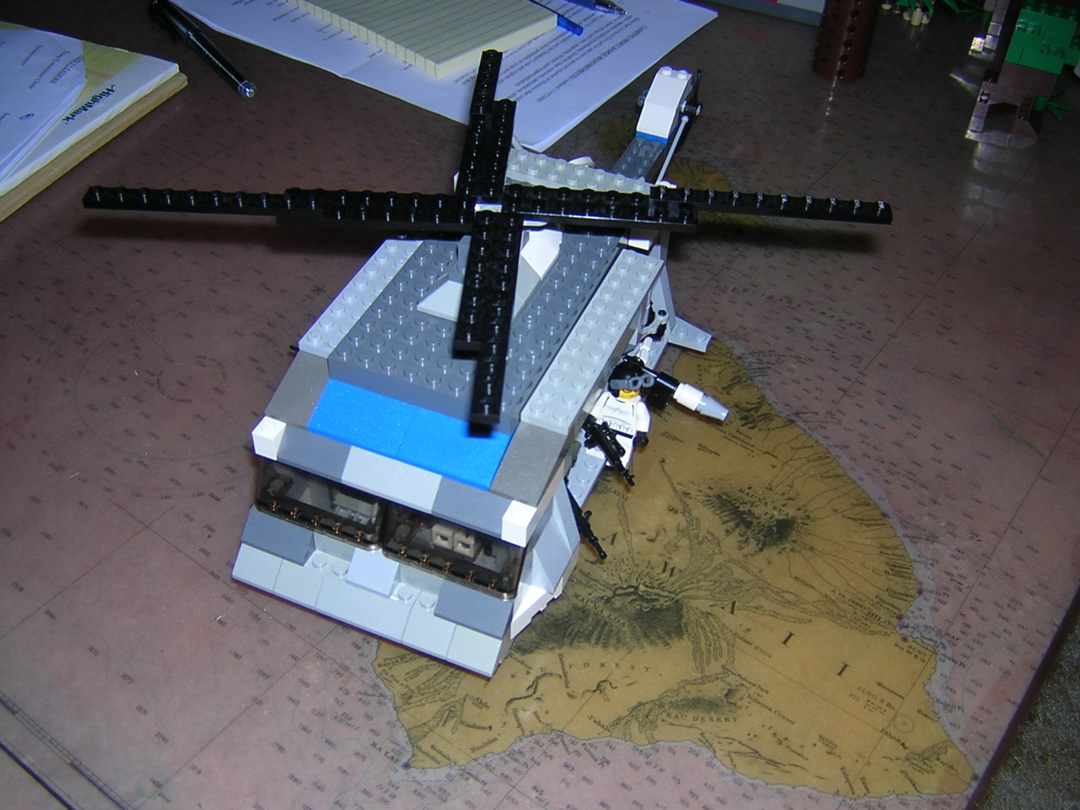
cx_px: 540
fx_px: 1123
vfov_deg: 39.7
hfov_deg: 51.4
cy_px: 405
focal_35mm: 36
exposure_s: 1/60.1
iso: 100
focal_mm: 4.7
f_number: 2.6
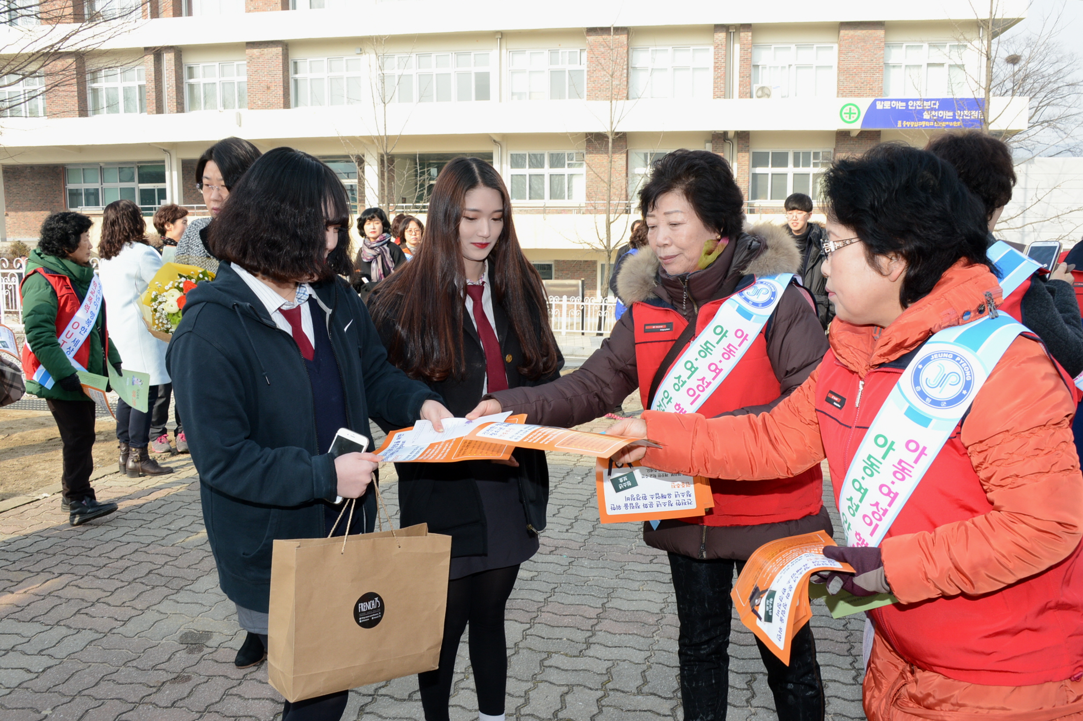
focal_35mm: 32
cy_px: 360
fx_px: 962
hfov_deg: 58.7
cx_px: 542
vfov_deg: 41.1
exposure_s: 1/250
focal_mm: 32
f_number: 11
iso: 800
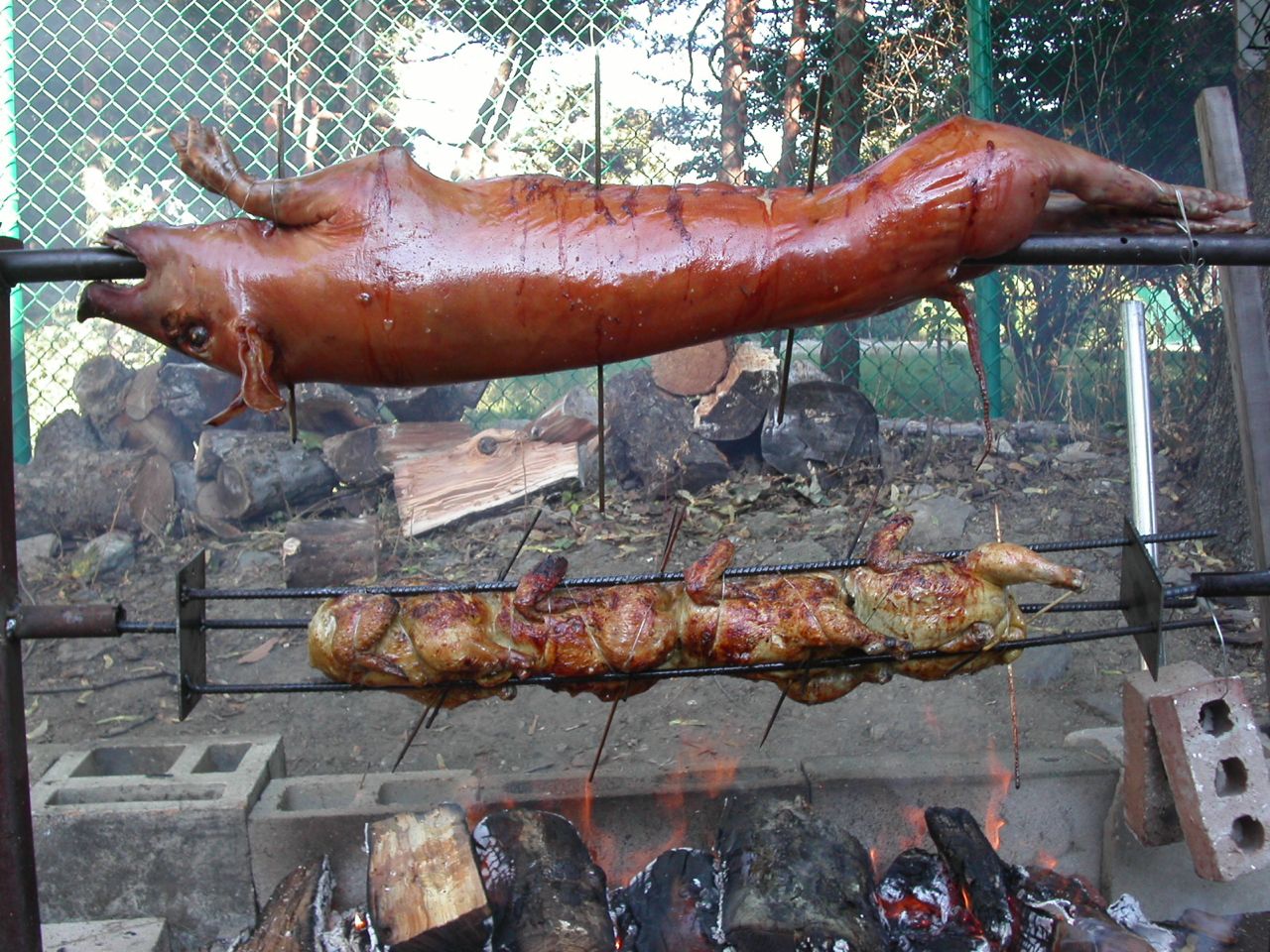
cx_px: 635
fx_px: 1394
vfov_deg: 37.7
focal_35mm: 38
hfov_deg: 49.0
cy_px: 476
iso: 100
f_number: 4
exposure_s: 1/60
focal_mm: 7.8
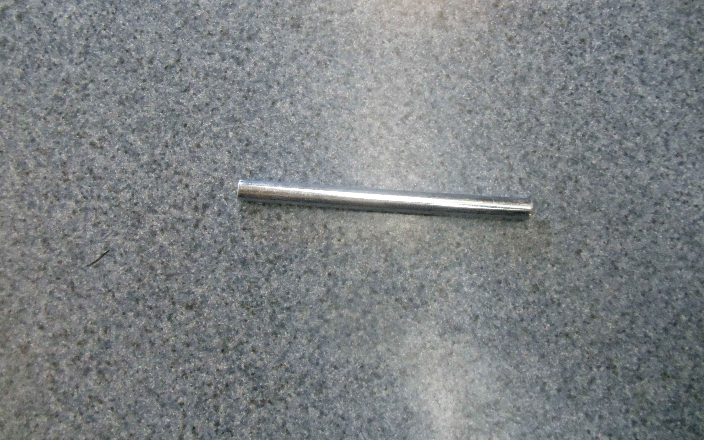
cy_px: 189
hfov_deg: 42.6
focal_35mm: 47
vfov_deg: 27.4
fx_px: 902
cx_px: 353
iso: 800
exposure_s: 1/60
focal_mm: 6
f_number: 3.5
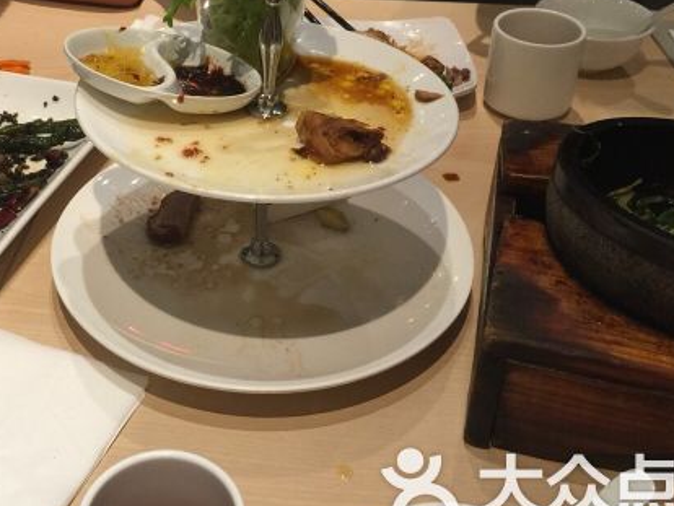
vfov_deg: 29.4
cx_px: 220
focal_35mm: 49
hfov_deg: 38.4
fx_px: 955
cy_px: 144
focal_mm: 4.15
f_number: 2.2
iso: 50
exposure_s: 1/15
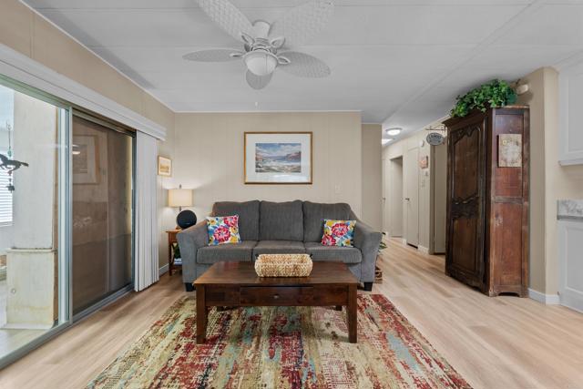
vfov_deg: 81.2
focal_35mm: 14
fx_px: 227
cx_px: 292
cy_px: 194
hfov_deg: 104.2
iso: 250
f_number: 9
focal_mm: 14
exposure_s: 1/1.67
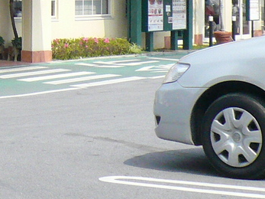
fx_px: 903
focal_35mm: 118
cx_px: -105
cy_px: -67
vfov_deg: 12.1
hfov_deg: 15.7
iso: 200
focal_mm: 4.6
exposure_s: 1/250
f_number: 8
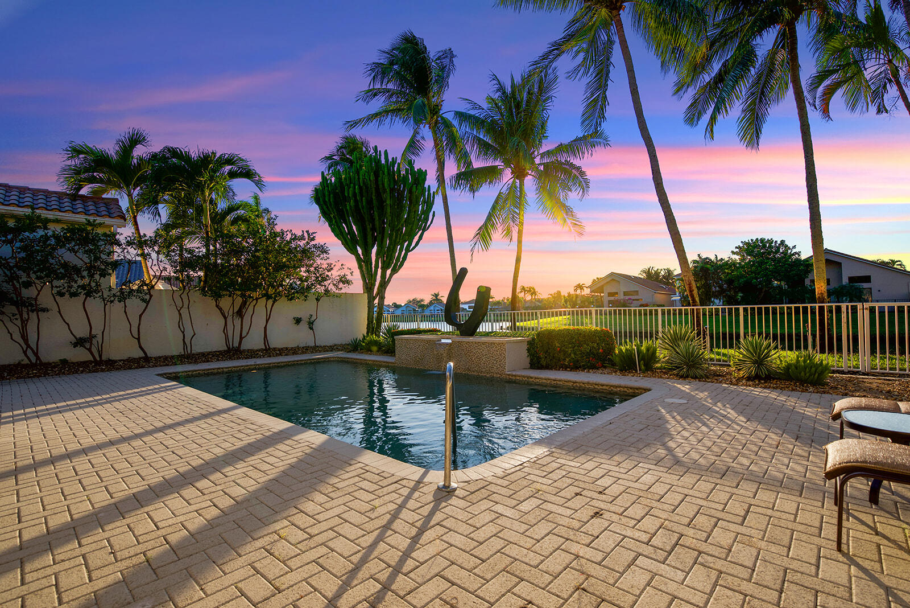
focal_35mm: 16
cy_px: 304
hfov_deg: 95.0
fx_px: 417
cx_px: 455
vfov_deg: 72.1
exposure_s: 1/400
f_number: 7.1
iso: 100
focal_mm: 16.5
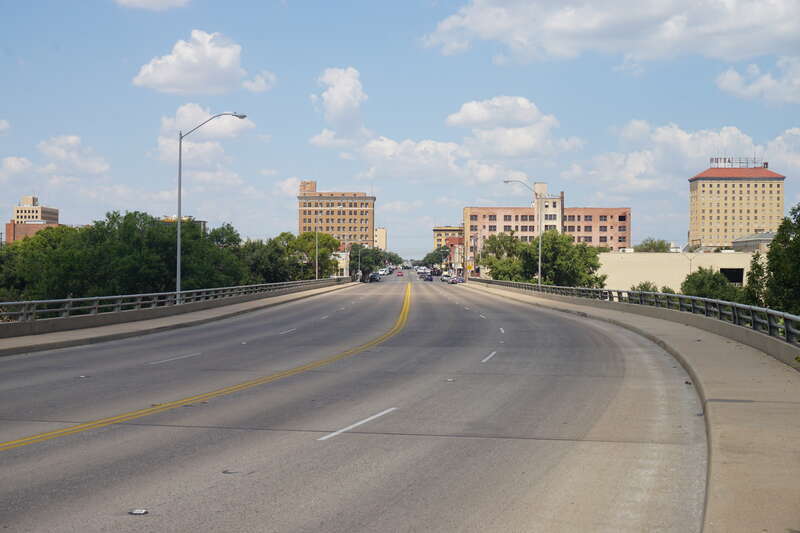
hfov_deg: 40.0
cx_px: 400
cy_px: 266
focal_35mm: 50
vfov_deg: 27.2
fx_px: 1100
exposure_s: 1/160
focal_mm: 33
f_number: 11
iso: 100
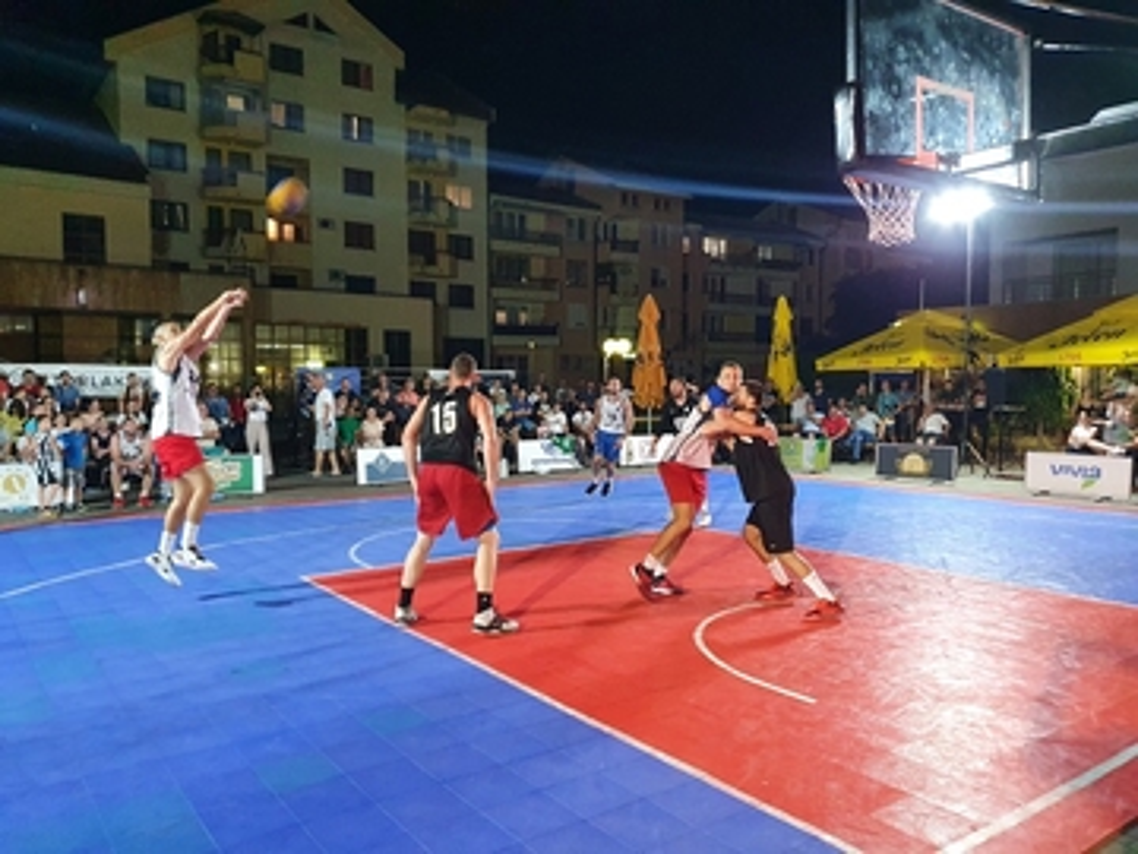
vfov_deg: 53.1
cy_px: 427
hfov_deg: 67.3
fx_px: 855
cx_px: 569
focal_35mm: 26
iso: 500
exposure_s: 1/50
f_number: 1.5
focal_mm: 4.32
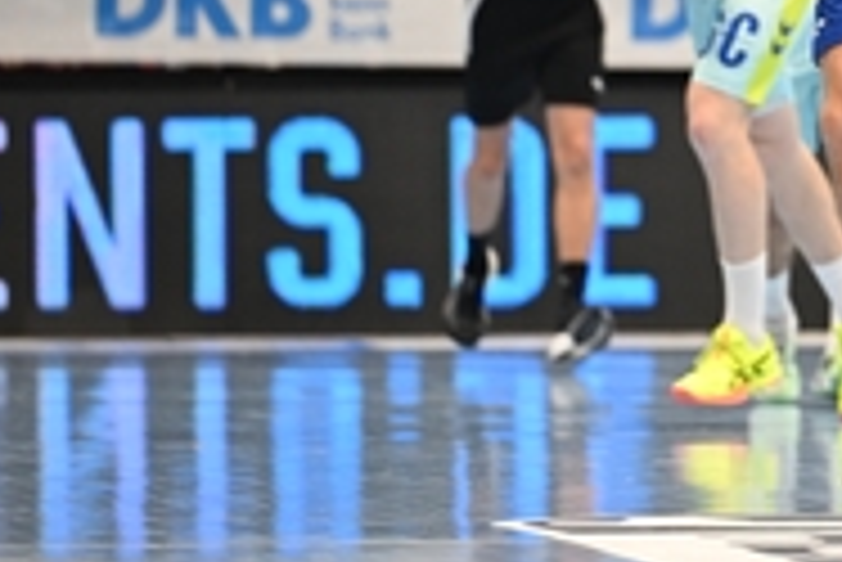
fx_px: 13505
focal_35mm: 577
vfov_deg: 2.4
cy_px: -135
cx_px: 1153
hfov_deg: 3.6
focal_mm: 180
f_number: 2.8
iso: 1600
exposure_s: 1/500
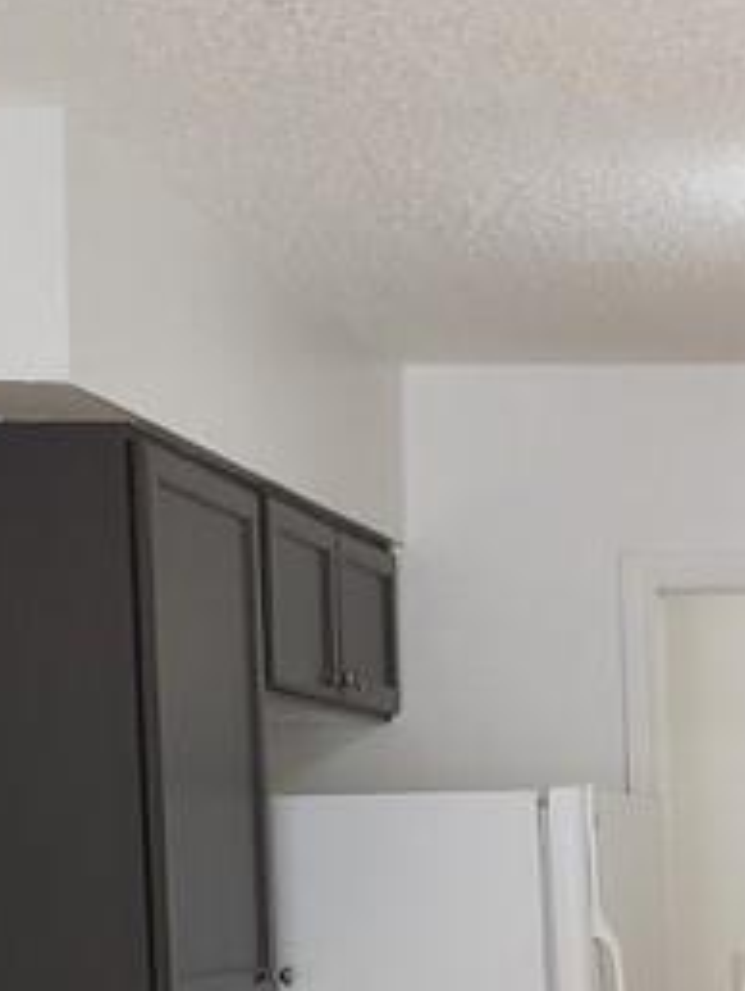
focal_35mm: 103
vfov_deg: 17.8
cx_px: 1052
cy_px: 1306
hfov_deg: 13.7
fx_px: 2951
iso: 200
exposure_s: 1/120
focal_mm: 4.3
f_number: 2.4
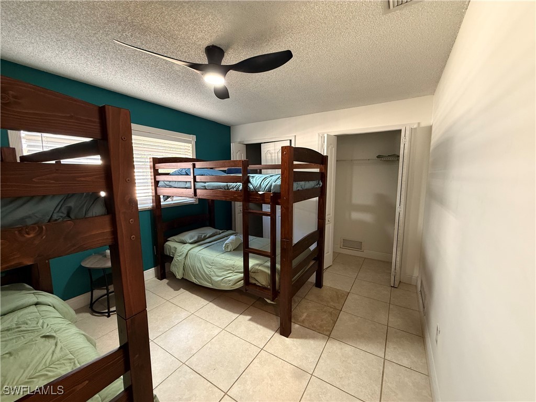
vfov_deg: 85.7
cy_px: 201
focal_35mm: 14
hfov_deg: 102.1
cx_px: 268
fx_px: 217
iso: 400
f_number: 2.2
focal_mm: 2.22
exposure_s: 1/60
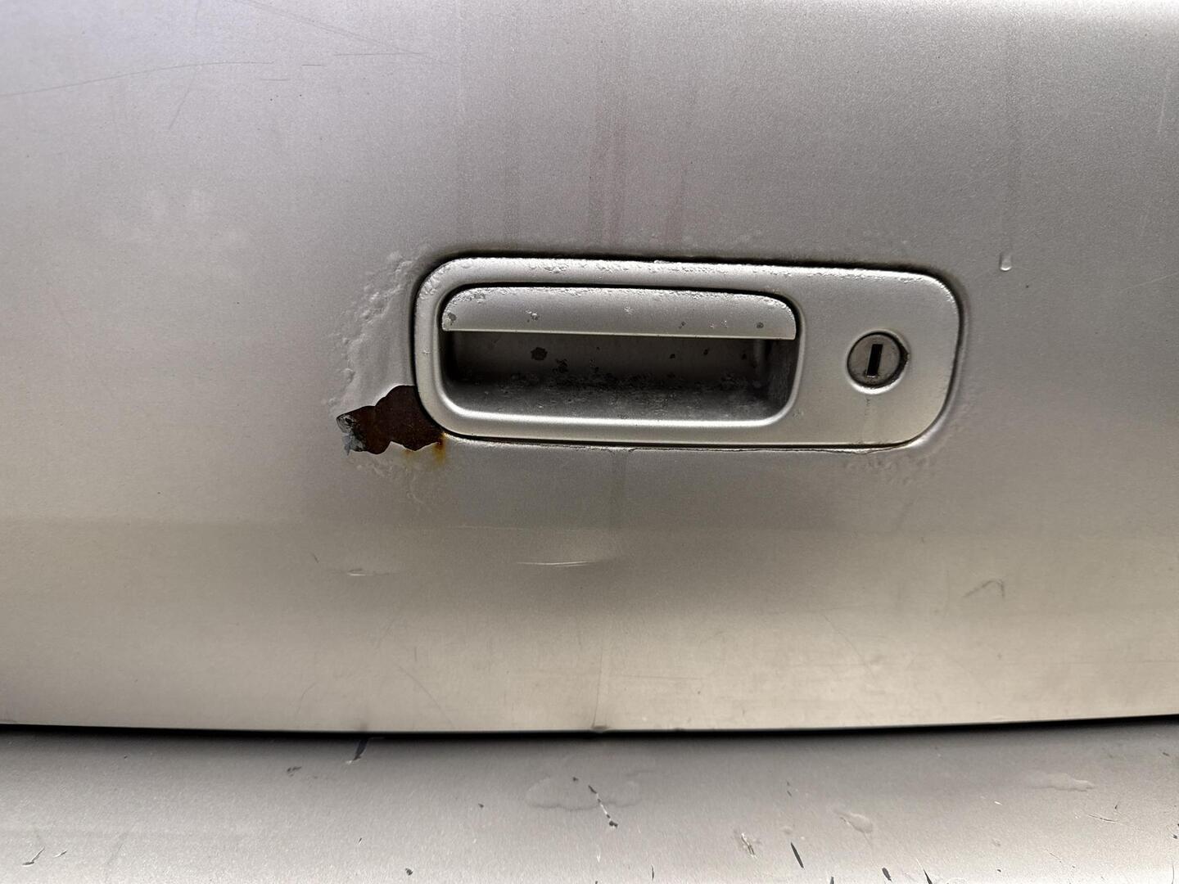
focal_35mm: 24
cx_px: 590
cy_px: 442
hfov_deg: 71.6
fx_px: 817
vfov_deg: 56.8
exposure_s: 1/50
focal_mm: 6.76
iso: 160
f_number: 1.78
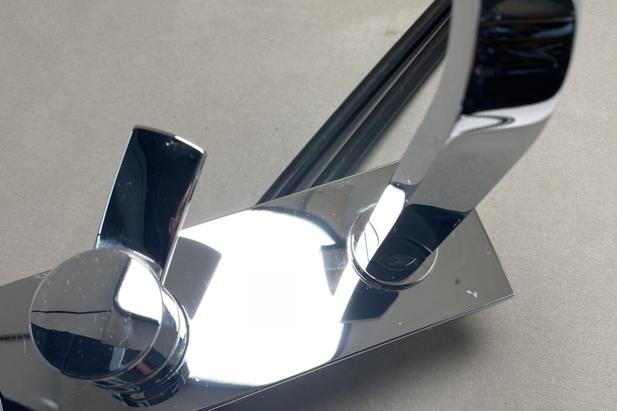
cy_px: 220
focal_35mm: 37
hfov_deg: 51.9
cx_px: 307
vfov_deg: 35.9
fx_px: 634
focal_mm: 5.1
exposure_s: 1/100
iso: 32
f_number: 1.6
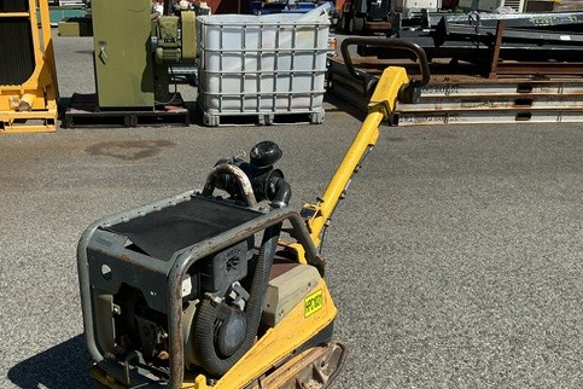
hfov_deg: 48.0
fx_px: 648
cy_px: 284
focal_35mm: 40
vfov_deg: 32.9
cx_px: 220
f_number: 1.8
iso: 25
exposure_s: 1/2320
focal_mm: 3
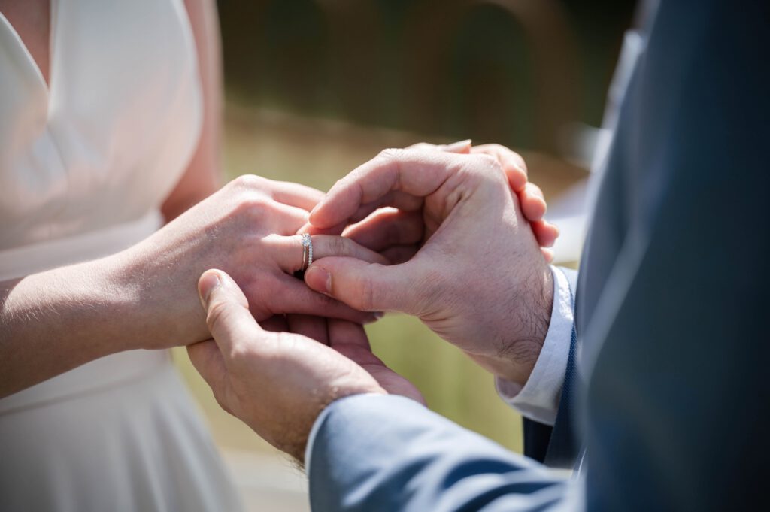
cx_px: 385
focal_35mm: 140
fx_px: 2992
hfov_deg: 14.7
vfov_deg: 9.8
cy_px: 256
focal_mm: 140
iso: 100
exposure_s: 1/5000
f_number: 2.8
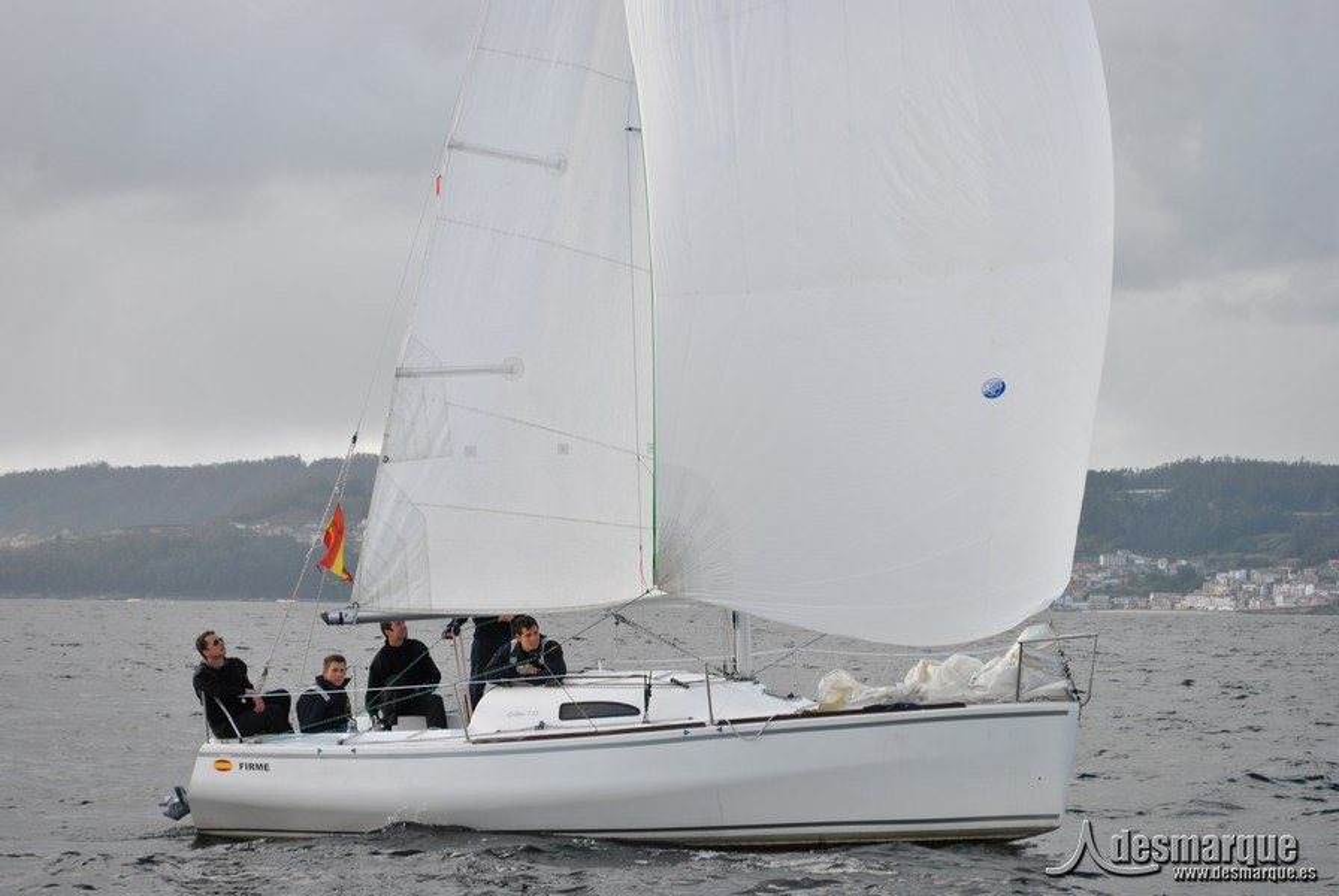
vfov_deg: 18.2
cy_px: 448
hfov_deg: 27.0
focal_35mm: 75
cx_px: 670
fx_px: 2793
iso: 100
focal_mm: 50
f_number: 6.3
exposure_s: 1/200
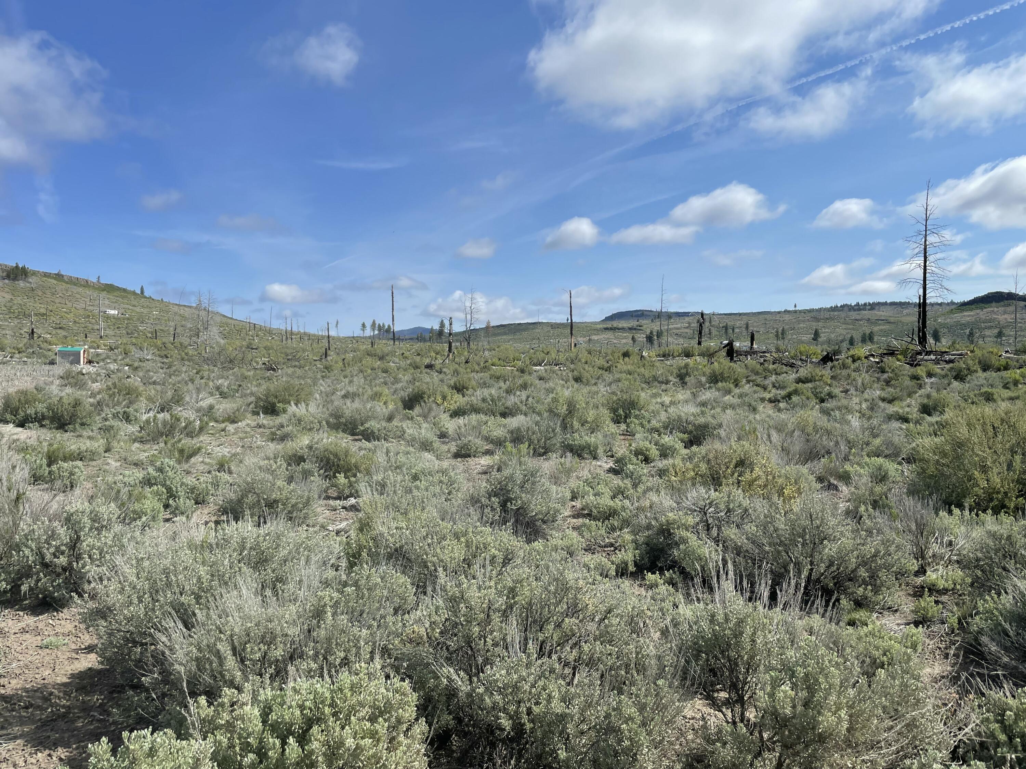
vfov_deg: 53.1
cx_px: 513
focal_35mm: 26
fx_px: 771
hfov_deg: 67.3
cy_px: 384
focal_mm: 4.2
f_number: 1.6
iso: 32
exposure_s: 1/4651
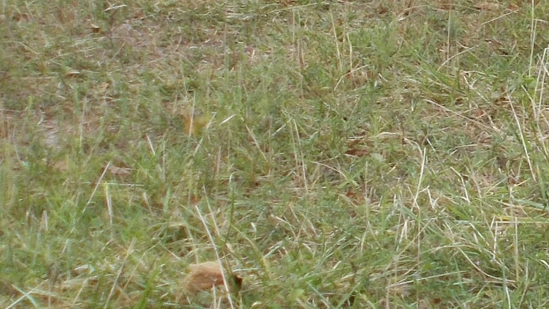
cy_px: -154
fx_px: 2984
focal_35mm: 205
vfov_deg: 5.9
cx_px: 585
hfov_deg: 10.4
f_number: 3.9
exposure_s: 1/200
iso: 80
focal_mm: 6.9
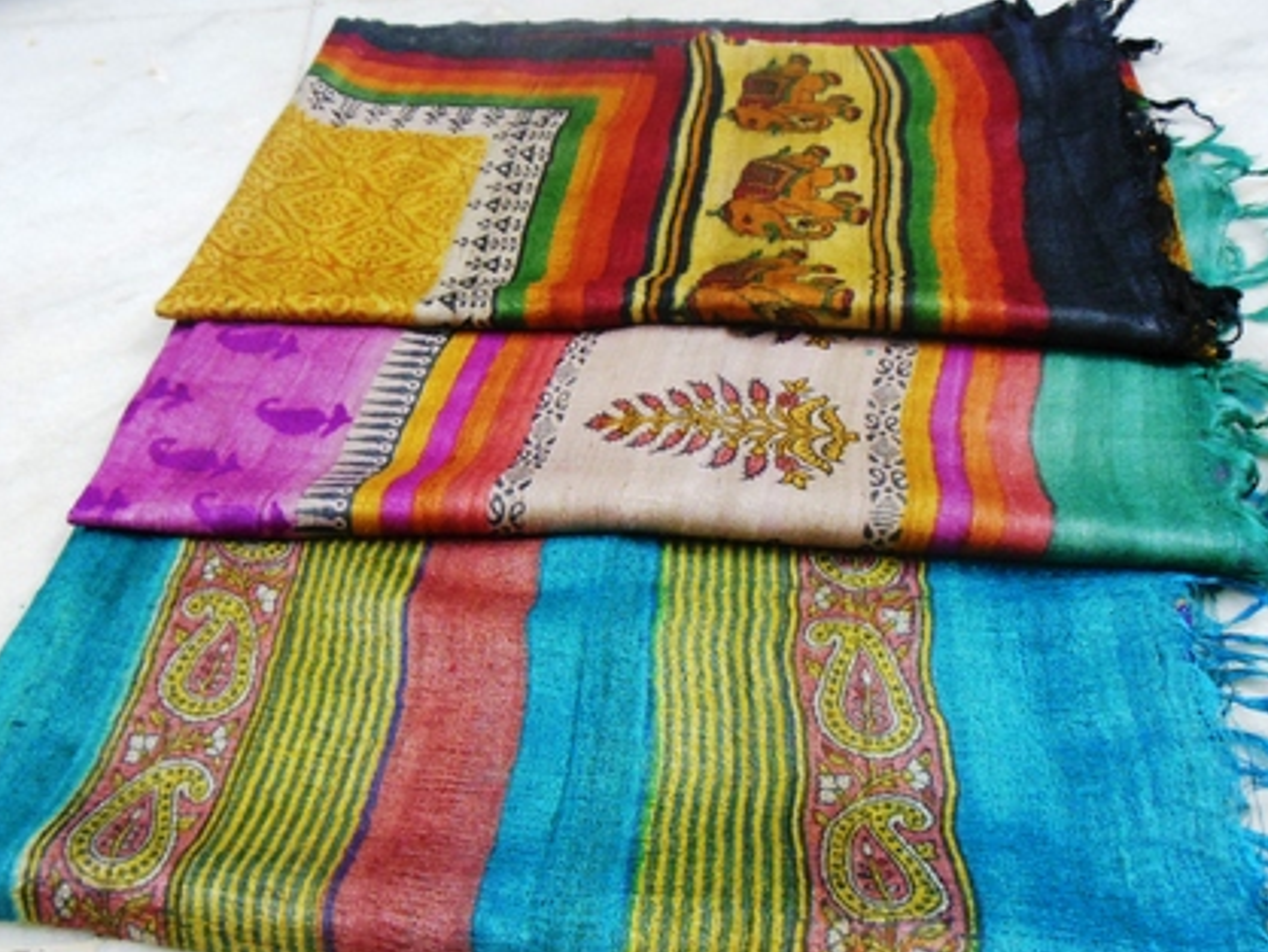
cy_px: 561
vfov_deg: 46.6
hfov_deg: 59.9
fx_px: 1099
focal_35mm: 30
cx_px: 620
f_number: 3.2
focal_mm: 4.5
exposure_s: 1/8
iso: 640
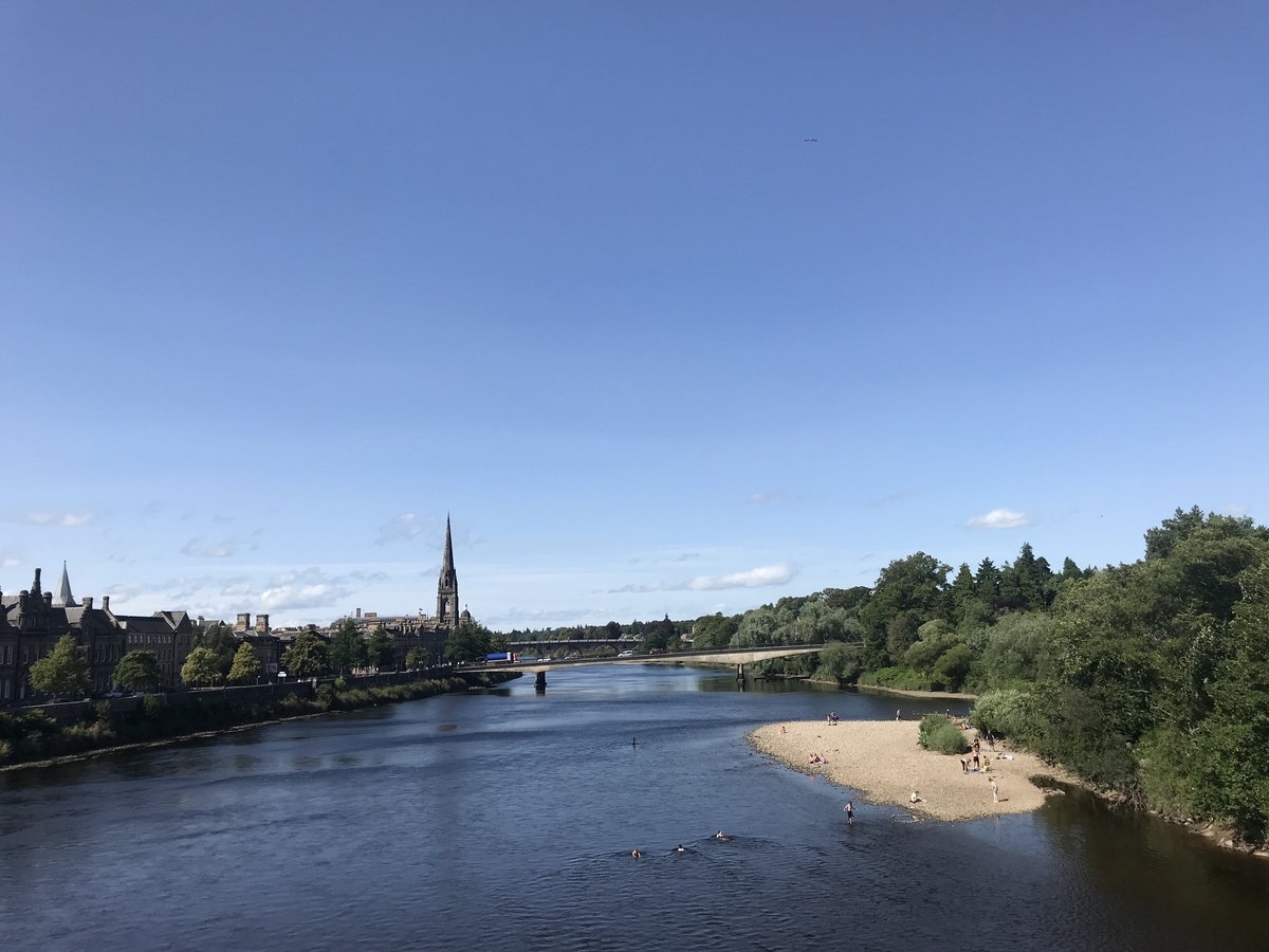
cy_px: 476
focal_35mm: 28
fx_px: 1026
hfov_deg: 63.4
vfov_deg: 49.7
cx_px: 634
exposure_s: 1/2907
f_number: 1.8
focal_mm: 3.99
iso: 20
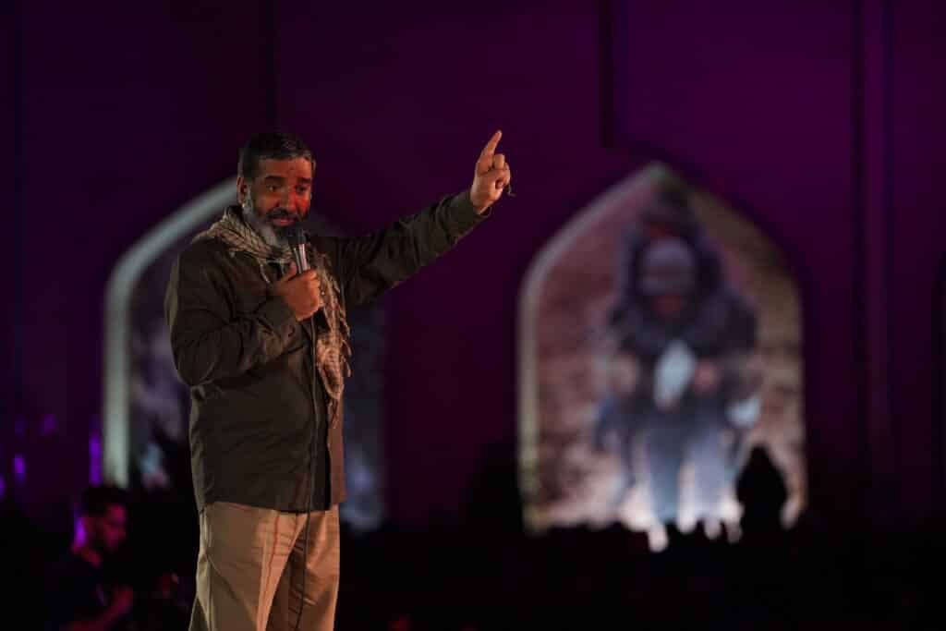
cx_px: 473
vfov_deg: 8.1
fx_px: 4468
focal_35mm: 170
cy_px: 316
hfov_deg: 12.1
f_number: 2.8
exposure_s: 1/250
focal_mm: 170
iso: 2500
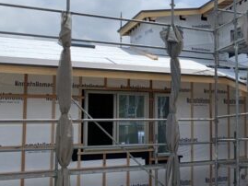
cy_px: 91
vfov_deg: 25.2
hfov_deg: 29.8
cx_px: 274
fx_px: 416
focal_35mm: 58
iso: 25
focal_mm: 4.25
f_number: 1.8
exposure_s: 1/3289
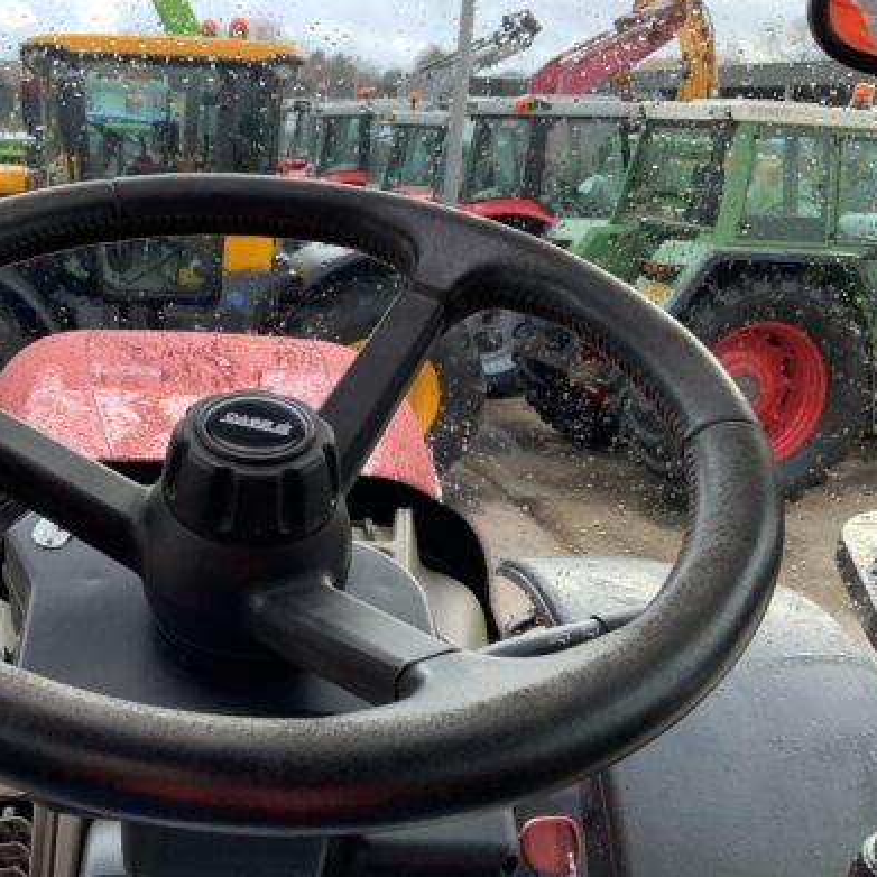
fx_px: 1204
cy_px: 413
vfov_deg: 40.0
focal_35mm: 42
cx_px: 249
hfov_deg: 39.2
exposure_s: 1/94
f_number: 1.8
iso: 40
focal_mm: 3
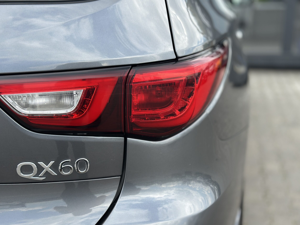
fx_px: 425
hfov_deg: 38.9
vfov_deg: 29.7
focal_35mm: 49
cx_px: 151
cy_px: 113
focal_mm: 6.86
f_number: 1.78
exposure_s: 1/903
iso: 80
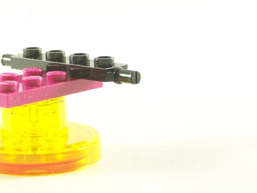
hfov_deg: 11.0
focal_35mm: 179
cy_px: 54
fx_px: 1328
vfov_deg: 8.3
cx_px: 31
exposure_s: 1/60
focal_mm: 15.6
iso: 400
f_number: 3.2
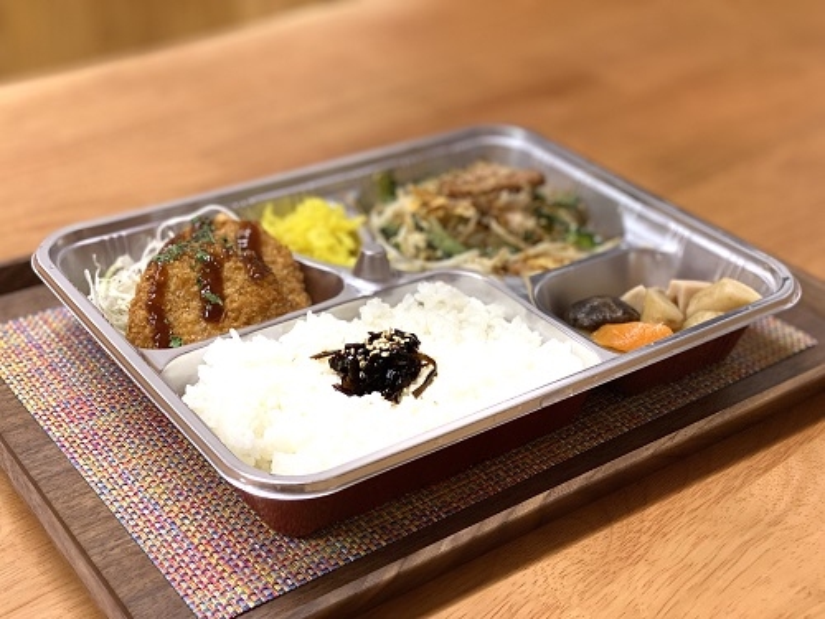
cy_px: 310
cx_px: 412
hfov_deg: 36.8
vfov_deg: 28.0
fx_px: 1239
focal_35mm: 52
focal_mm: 6
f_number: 2
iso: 160
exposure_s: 1/113
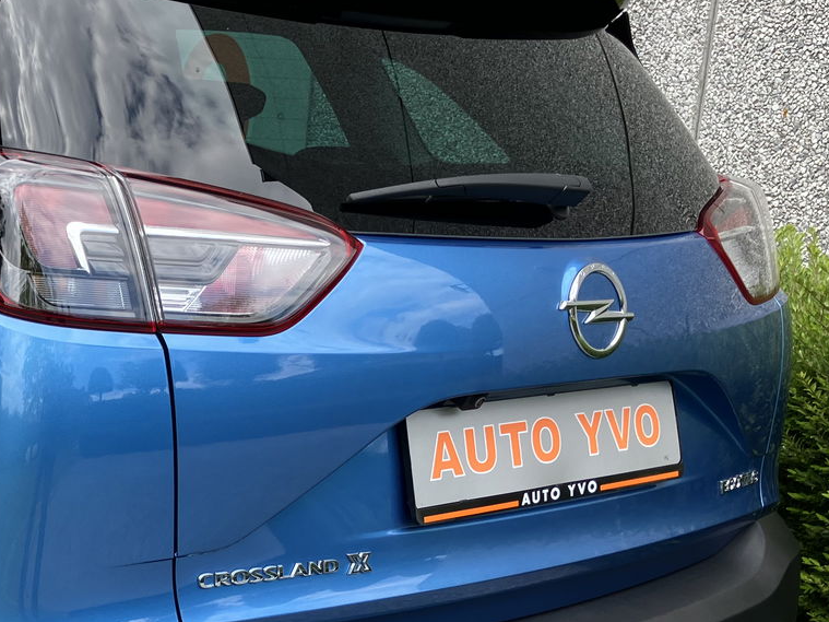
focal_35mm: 59
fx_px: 1413
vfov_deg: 24.5
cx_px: 71
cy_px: 476
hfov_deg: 31.1
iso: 32
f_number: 1.8
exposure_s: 1/389
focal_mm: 3.99
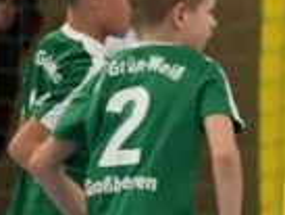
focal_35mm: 1290
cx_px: 788
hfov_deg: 1.5
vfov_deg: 1.2
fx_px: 10630
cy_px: 311
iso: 8000
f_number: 2.8
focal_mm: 180
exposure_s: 1/1250
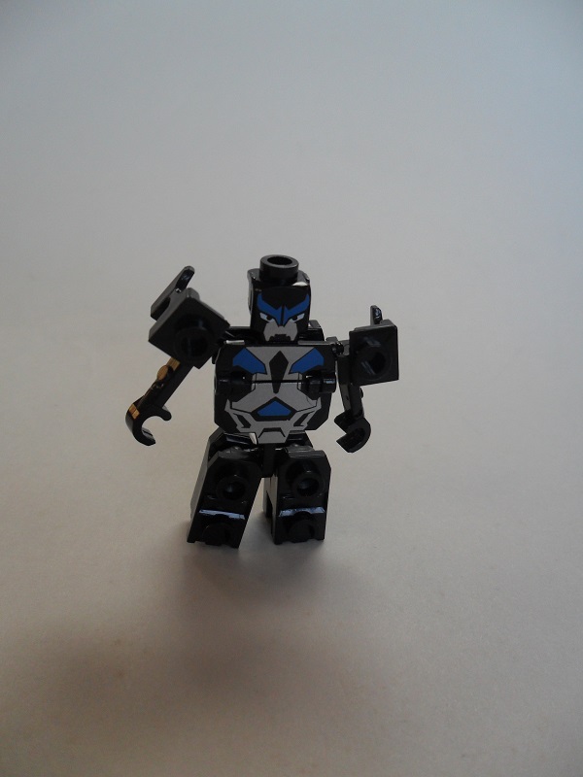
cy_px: 388
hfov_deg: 51.4
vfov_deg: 65.3
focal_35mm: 27
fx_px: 606
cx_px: 292
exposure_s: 1/250
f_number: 3.5
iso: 100
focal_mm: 4.9
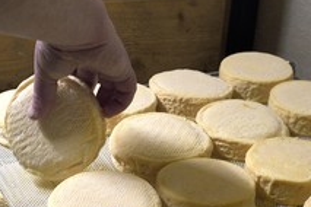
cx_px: 199
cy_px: 197
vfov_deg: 19.8
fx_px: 579
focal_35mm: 67
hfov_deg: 29.9
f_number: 5.6
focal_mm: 34
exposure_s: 1/80
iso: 1600
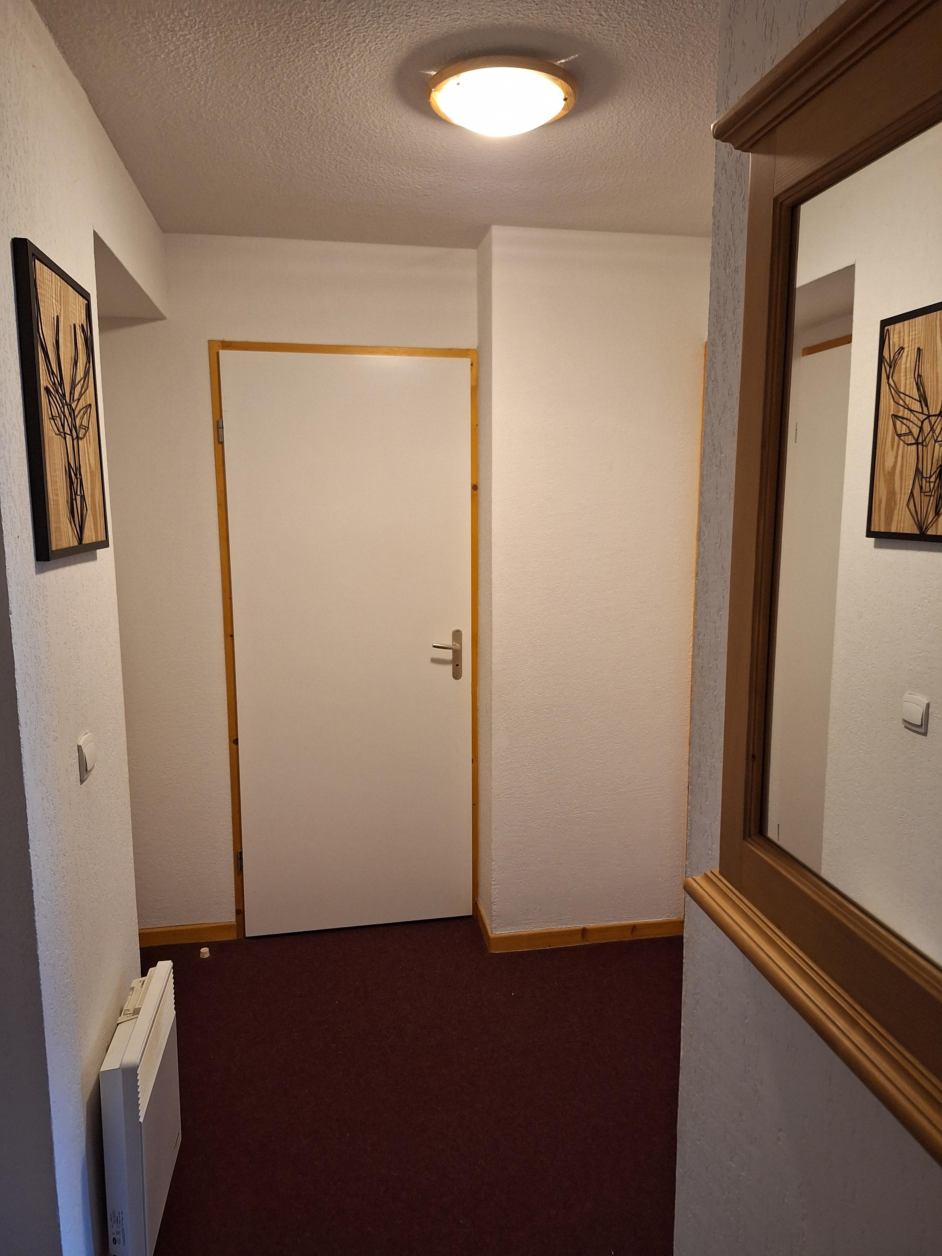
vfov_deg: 73.9
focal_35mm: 23
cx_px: 471
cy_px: 628
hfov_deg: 58.9
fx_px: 835
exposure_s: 1/24
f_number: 1.8
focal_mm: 5.54
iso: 250
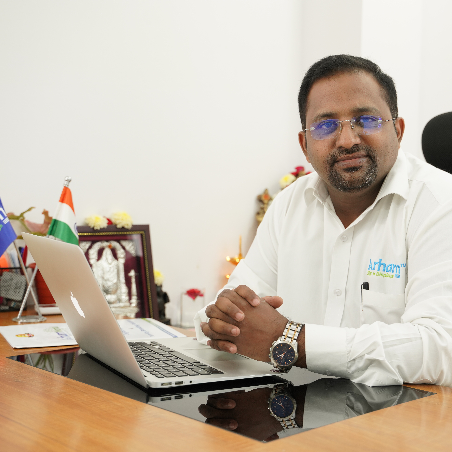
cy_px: 225
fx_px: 813
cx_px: 281
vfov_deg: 31.1
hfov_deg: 31.0
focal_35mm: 55
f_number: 3.5
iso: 500
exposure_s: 1/100
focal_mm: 43
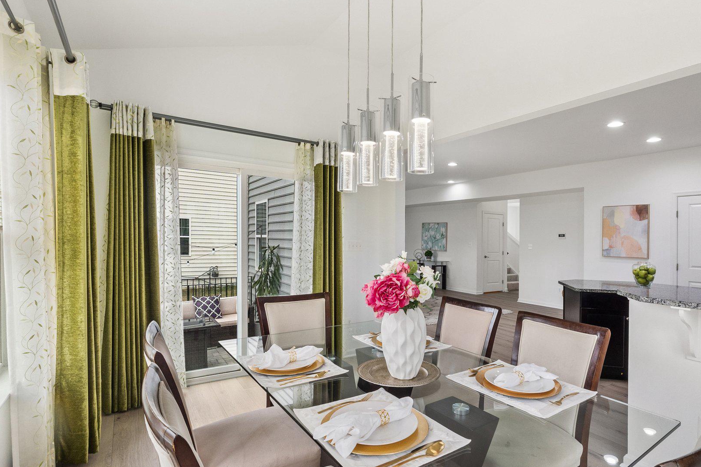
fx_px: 370
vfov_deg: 64.6
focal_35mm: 19
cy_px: 235
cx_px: 399
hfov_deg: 86.4
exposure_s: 1/20
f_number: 8
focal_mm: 10
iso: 800
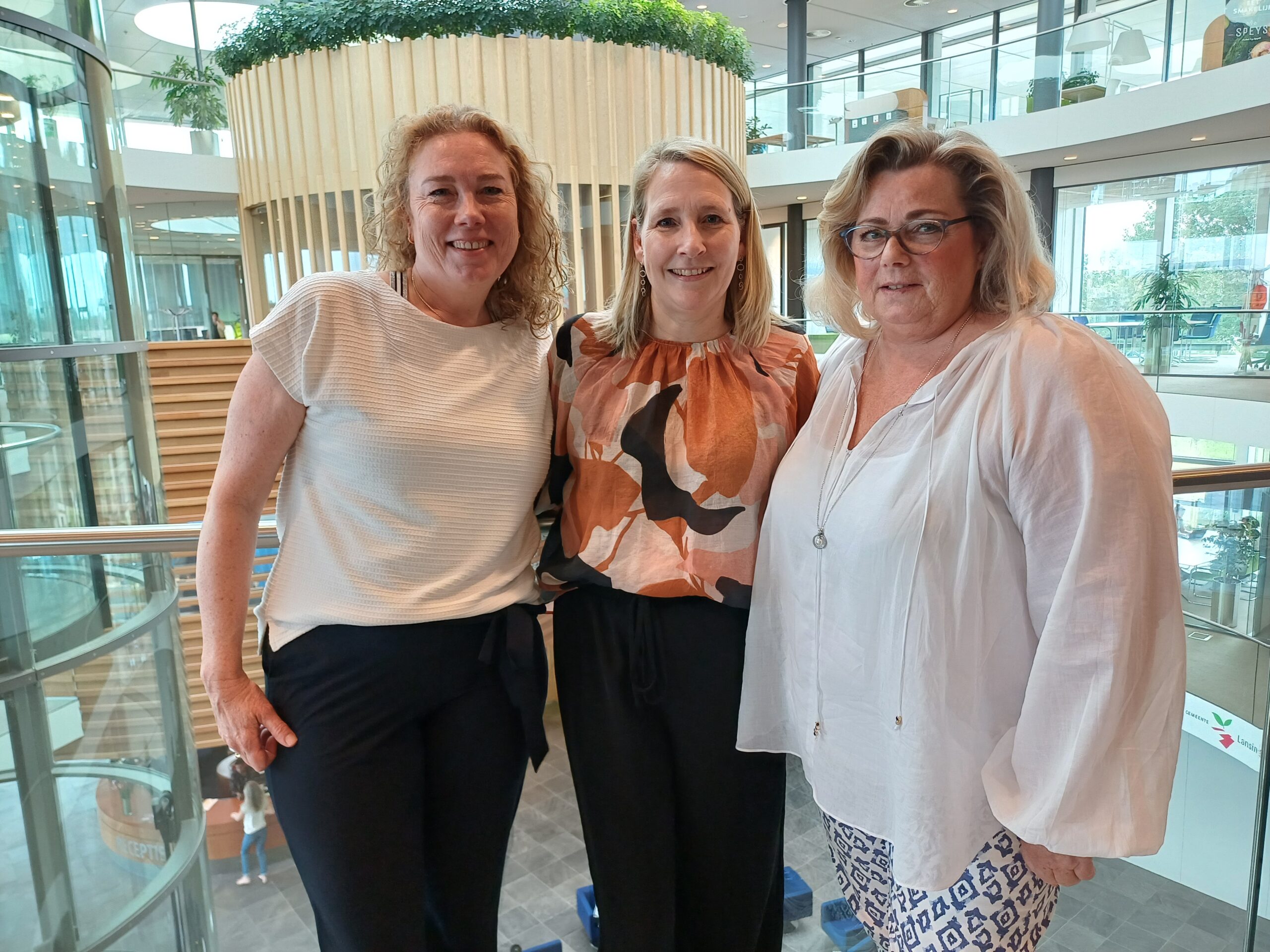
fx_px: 917
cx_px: 635
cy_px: 476
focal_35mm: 25
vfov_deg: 54.9
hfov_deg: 69.4
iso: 200
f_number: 1.8
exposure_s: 1/50
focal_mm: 4.65
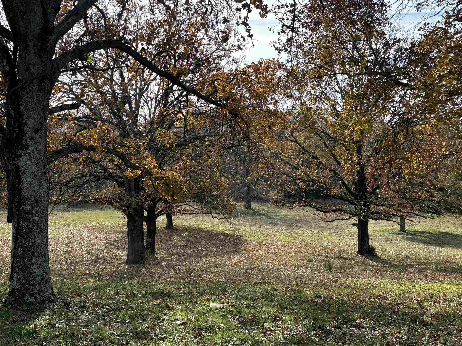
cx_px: 195
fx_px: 427
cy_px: 149
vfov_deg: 44.1
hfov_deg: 56.6
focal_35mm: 32
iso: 50
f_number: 1.6
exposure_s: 1/1295
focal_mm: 5.96
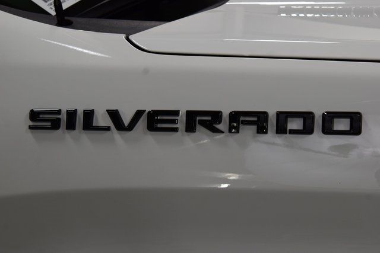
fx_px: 760
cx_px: 190
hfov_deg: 28.1
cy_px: 126
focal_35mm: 72
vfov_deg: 18.9
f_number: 8
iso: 640
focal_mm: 48
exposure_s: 1/60
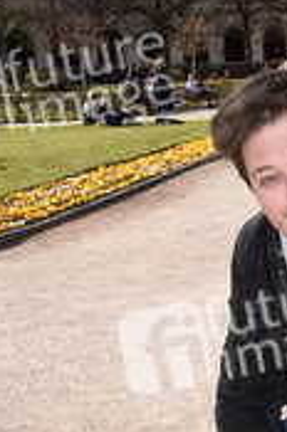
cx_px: 317
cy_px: 462
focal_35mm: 110
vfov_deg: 18.0
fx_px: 1321
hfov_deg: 12.2
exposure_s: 1/160
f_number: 11
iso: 400
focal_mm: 48
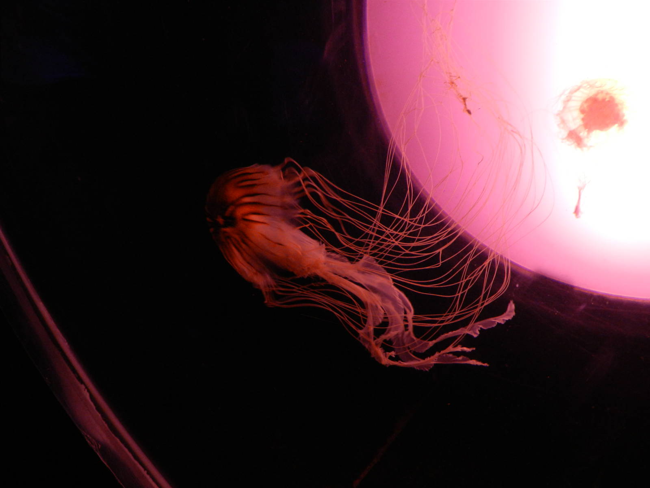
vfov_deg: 49.7
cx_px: 325
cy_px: 244
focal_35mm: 28
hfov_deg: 63.4
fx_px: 526
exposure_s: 1/15
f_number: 3.6
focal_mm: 5
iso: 280
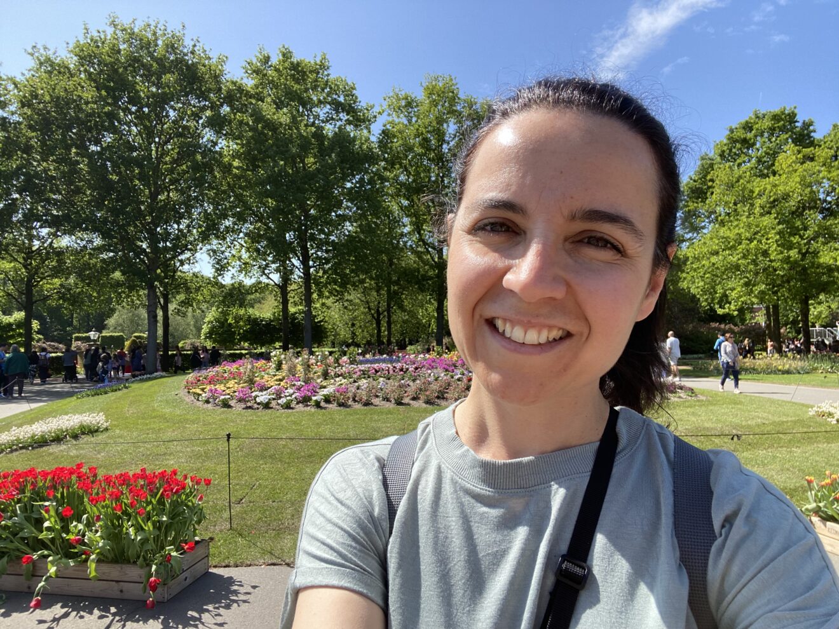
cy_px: 314
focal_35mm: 23
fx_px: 557
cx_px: 420
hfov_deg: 73.9
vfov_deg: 58.9
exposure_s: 1/474
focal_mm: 2.71
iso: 25
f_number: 2.2
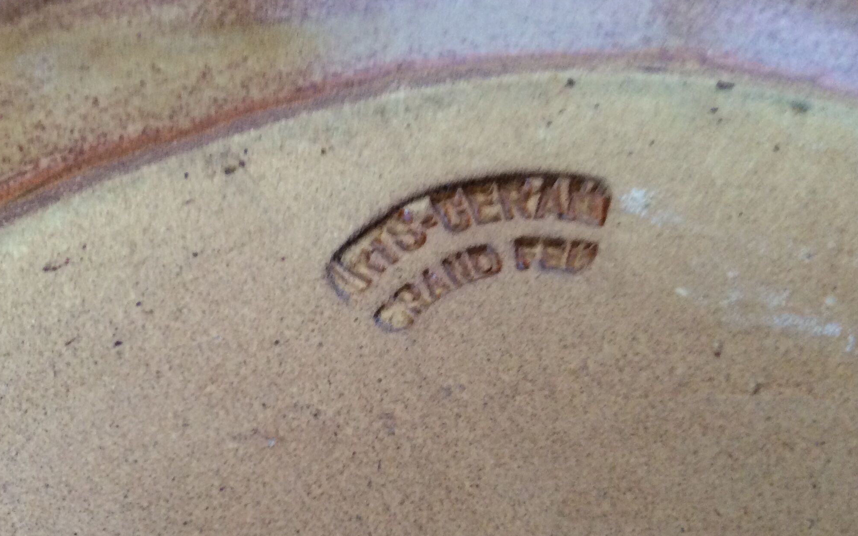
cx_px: 328
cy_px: 370
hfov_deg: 44.9
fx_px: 1029
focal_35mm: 44
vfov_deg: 29.0
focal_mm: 3.3
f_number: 2.4
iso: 100
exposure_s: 1/25
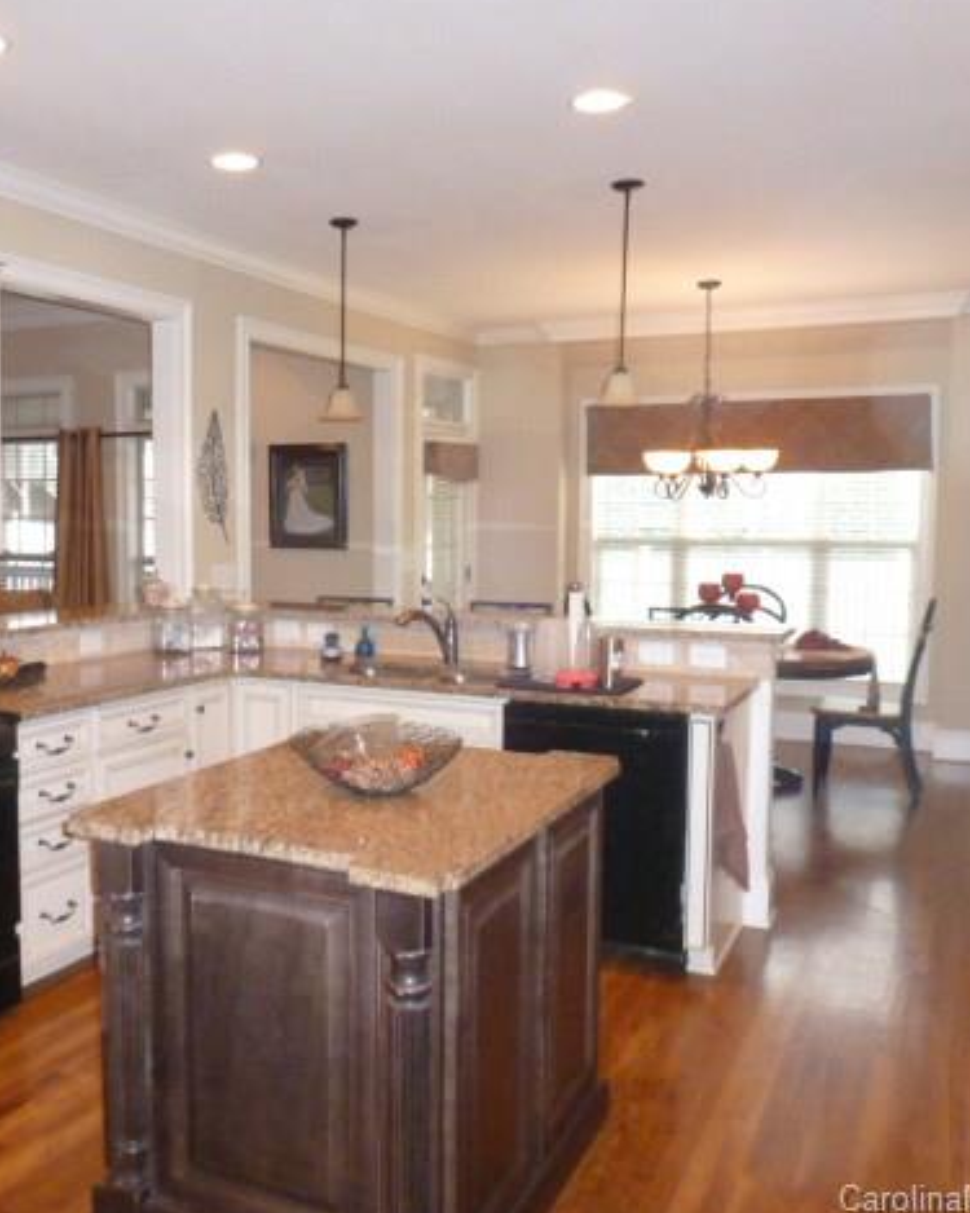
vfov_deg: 55.7
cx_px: 308
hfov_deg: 45.0
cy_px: 603
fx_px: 1149
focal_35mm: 32
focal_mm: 4.3
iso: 800
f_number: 3.3
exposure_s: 1/60
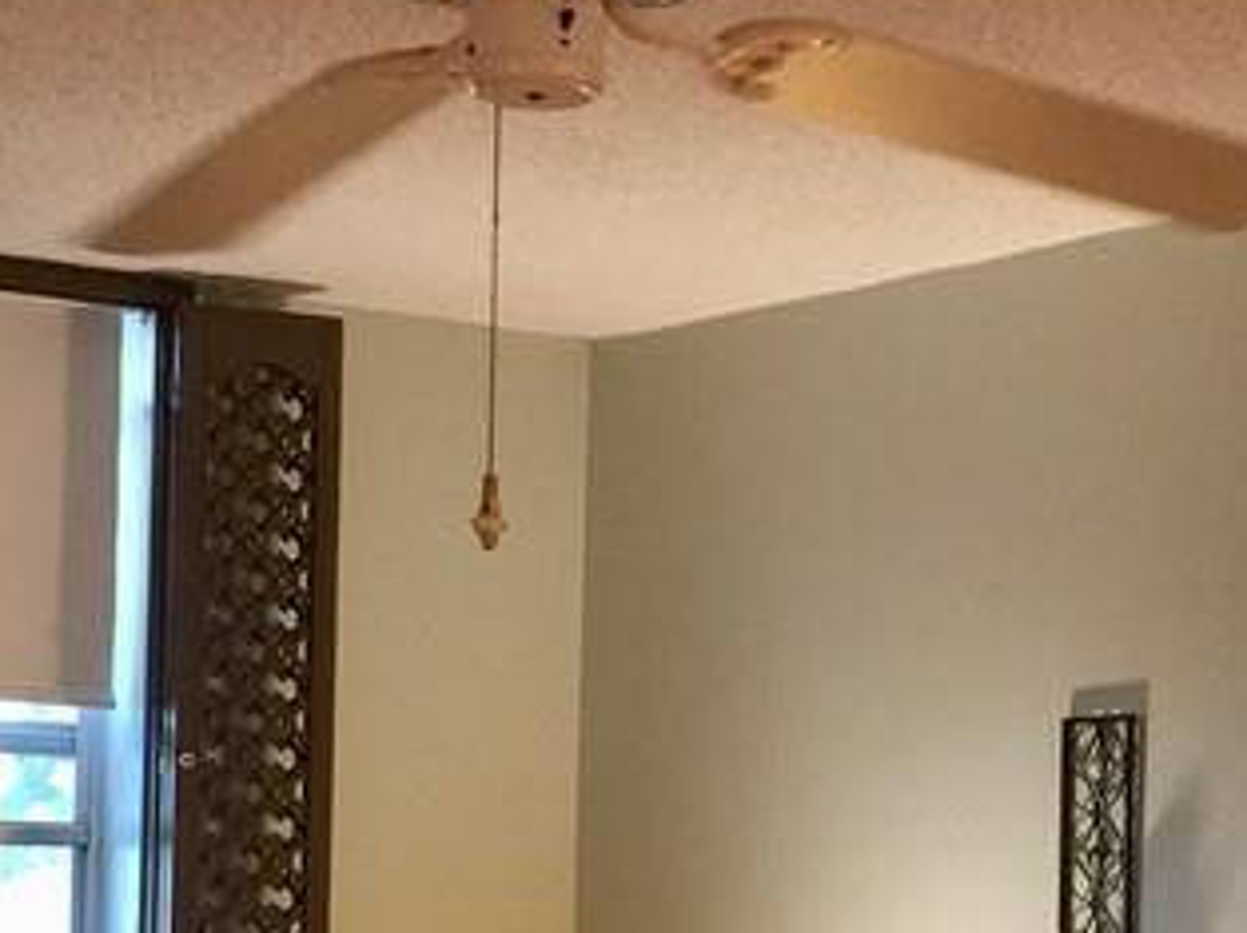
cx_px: 821
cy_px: 901
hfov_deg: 20.6
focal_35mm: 95
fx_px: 3418
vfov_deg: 15.3
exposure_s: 1/15
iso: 64
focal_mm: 4.15
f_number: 2.2
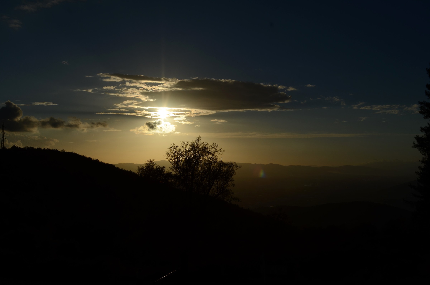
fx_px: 429
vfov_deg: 36.7
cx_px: 215
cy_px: 142
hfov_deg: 53.2
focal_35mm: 36
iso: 100
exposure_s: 1/1600
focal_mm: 24
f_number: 16
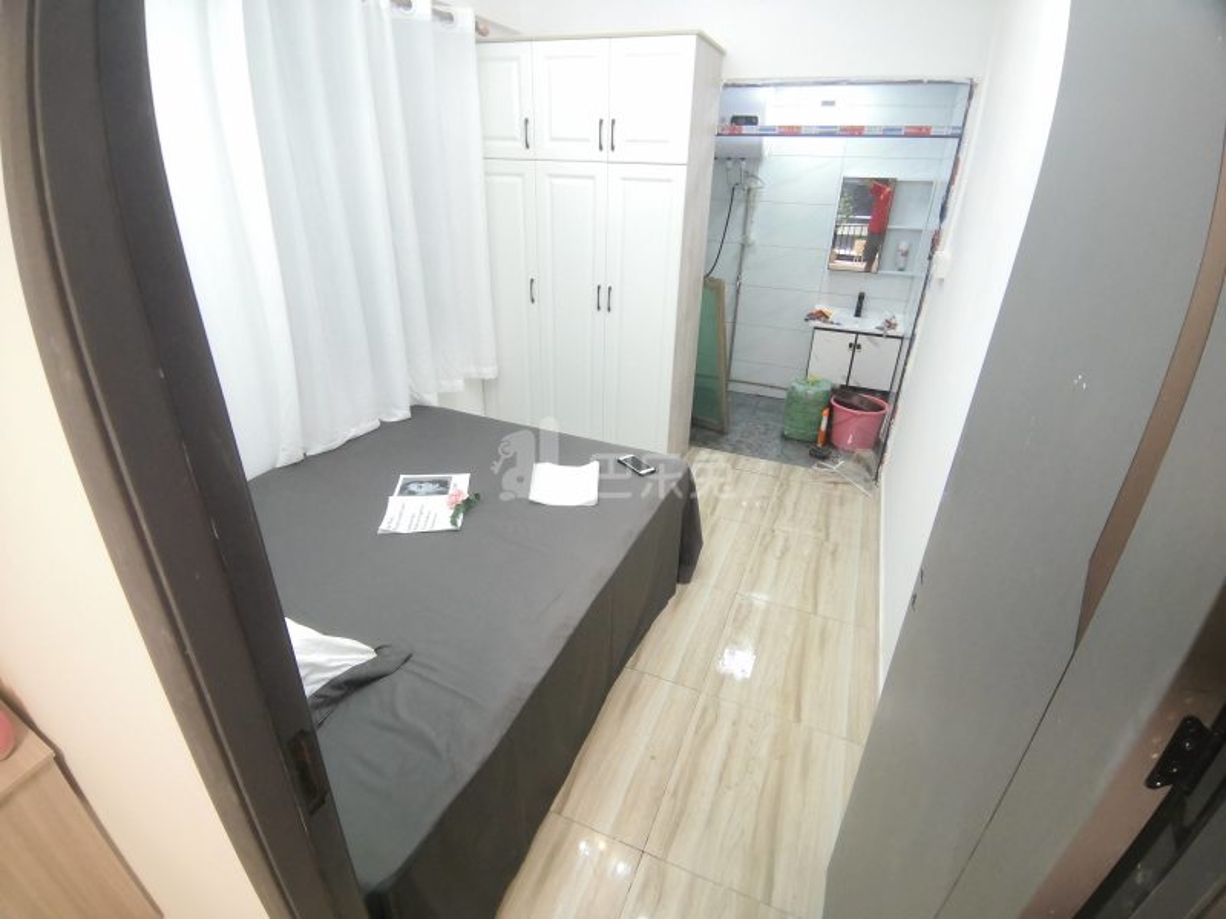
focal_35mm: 17
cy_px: 460
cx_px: 613
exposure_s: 1/25
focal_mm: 2.26
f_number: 2.2
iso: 400
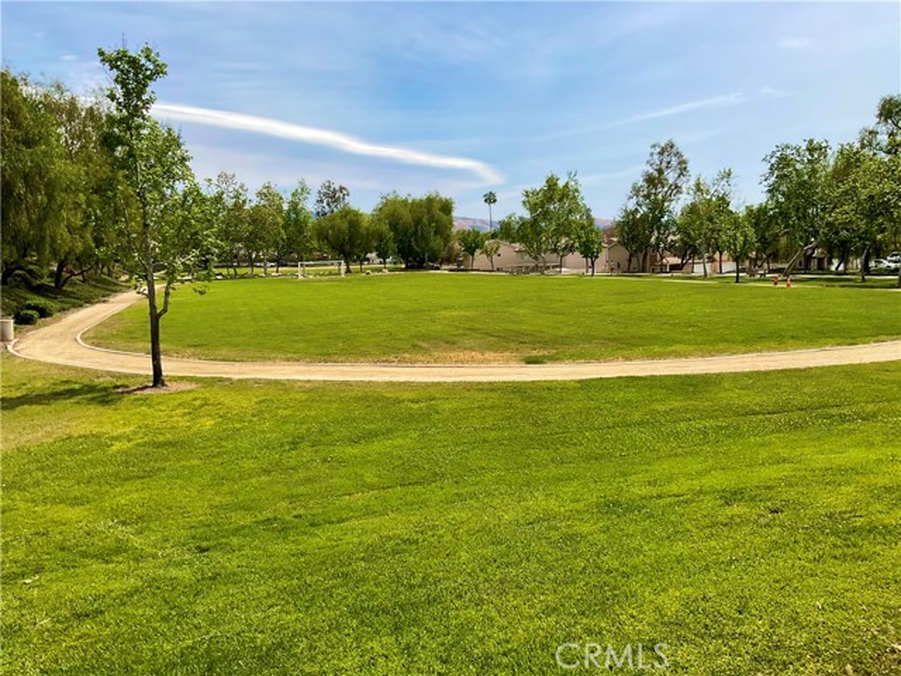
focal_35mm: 29
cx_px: 450
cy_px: 338
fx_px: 755
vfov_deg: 48.2
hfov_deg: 61.7
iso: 16
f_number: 1.8
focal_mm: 3
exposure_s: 1/3322
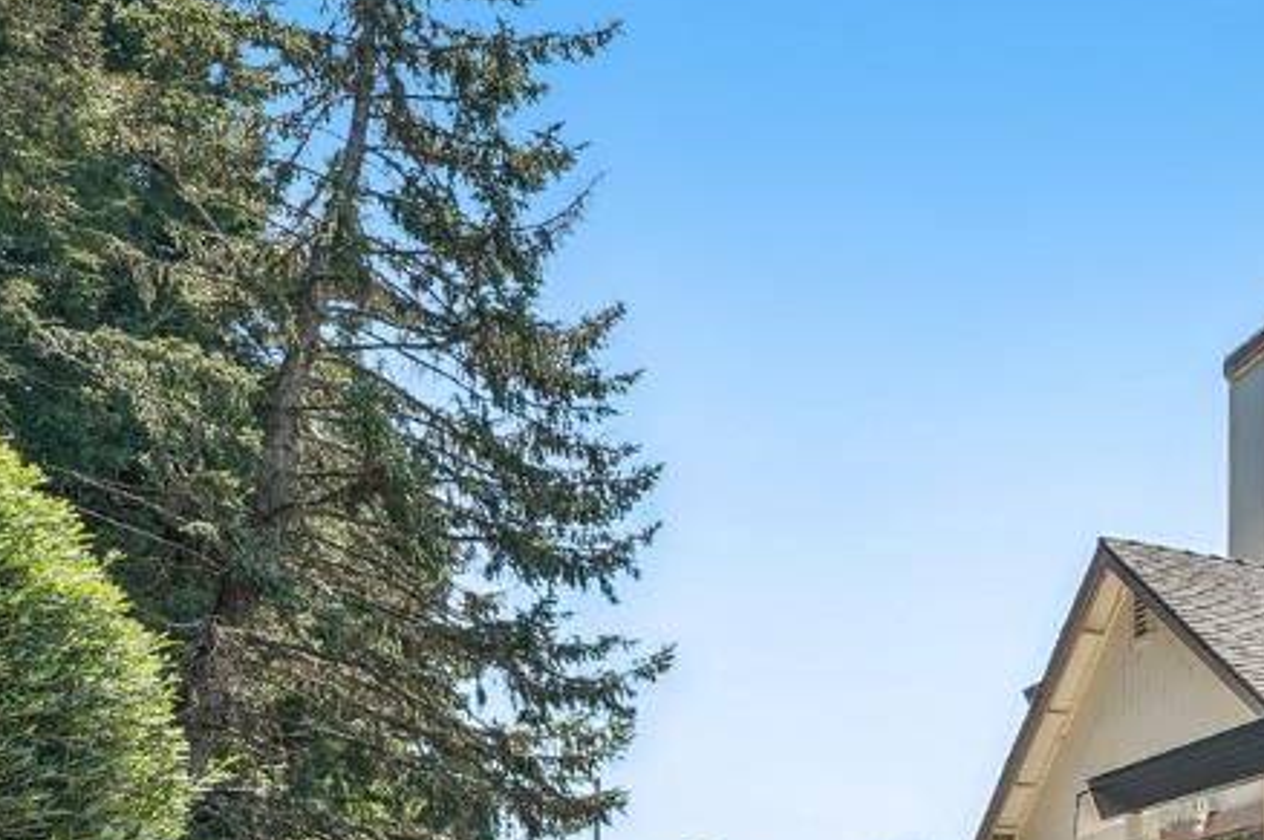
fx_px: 1683
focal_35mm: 48
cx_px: 2107
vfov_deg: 25.0
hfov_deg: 24.8
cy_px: 1026
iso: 640
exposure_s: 1/250
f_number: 8
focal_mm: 14
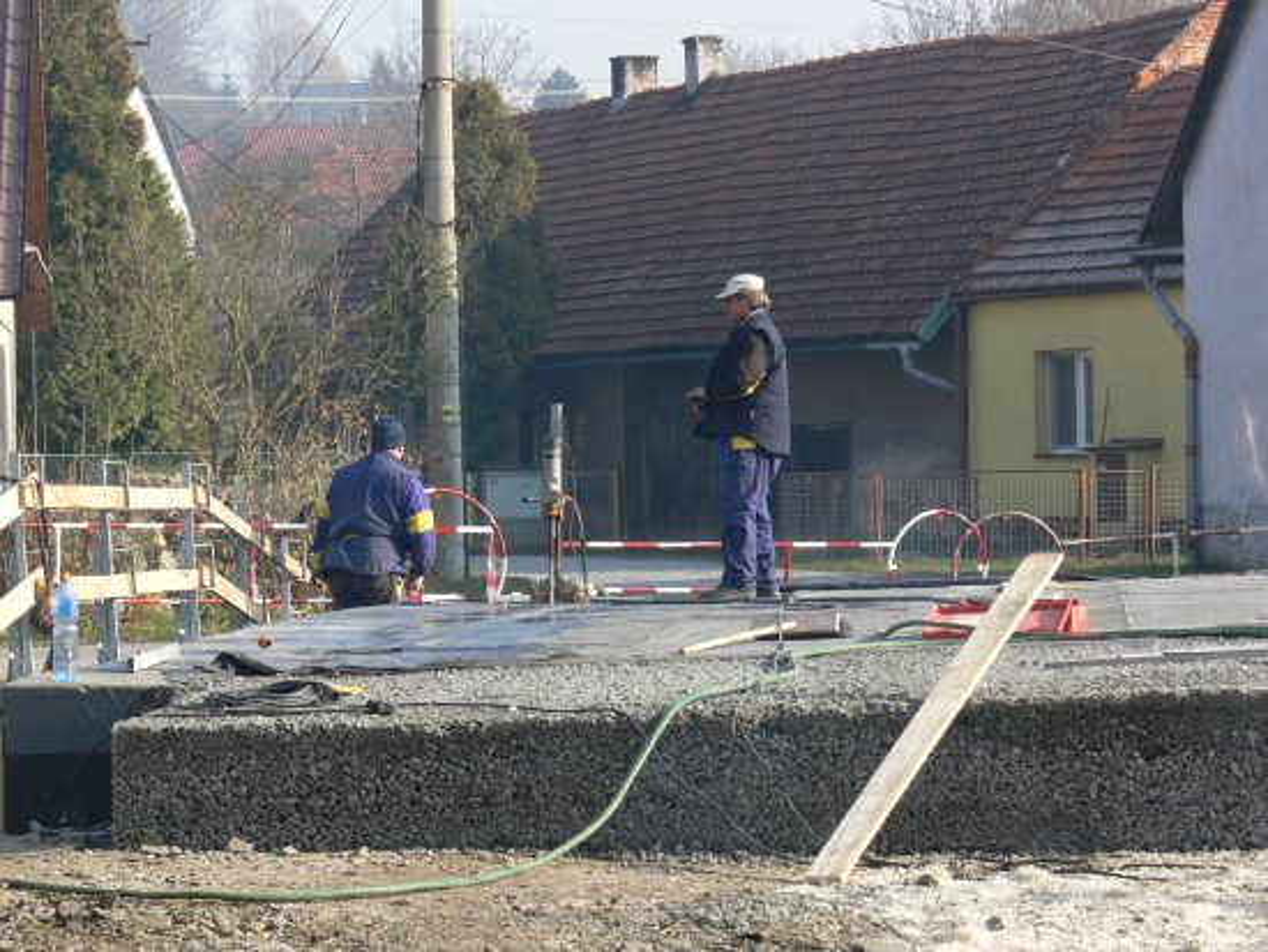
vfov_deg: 10.2
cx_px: 634
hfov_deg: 13.6
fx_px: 5314
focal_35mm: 145
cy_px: 476
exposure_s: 1/125
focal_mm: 30.7
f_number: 5.6
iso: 80
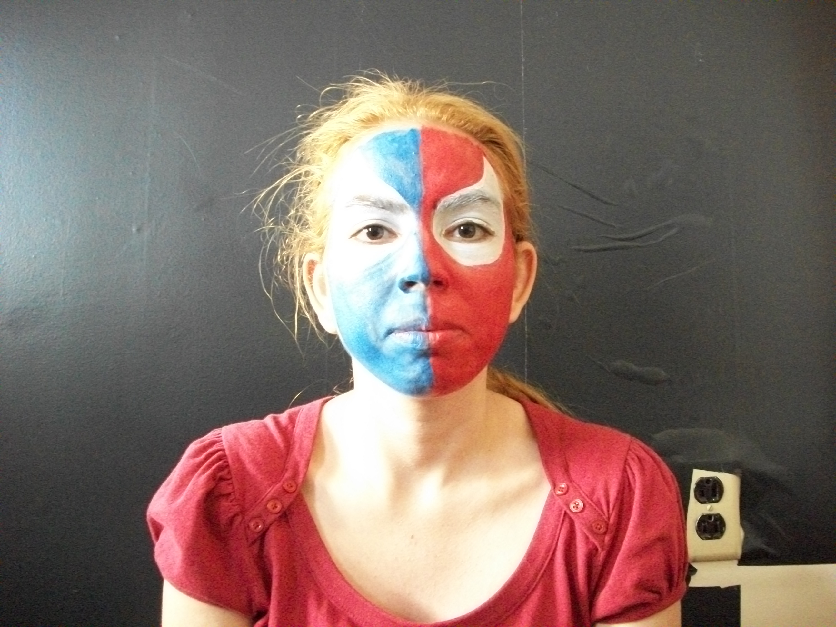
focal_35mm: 32
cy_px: 314
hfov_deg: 56.8
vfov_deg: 44.2
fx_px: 773
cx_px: 418
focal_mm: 5.7
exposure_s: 1/8
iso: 800
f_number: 2.9
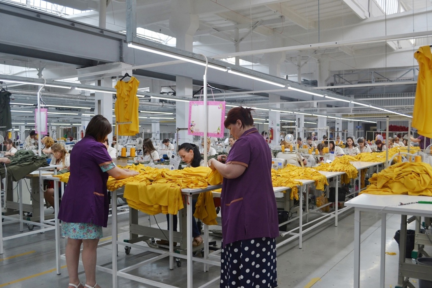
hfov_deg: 57.2
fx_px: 396
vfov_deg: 40.0
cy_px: 144
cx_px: 216
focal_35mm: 33
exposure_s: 1/100
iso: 400
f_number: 5
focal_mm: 22
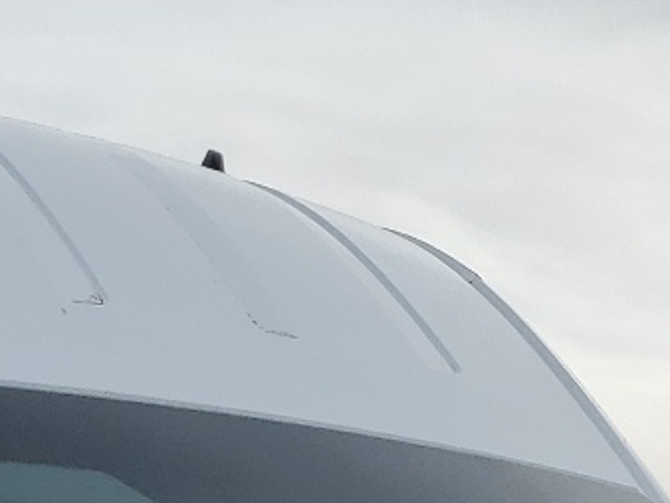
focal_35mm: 123
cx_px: 452
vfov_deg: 10.6
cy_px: 1137
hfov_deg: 16.0
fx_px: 2382
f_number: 1.5
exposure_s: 1/3333
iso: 50
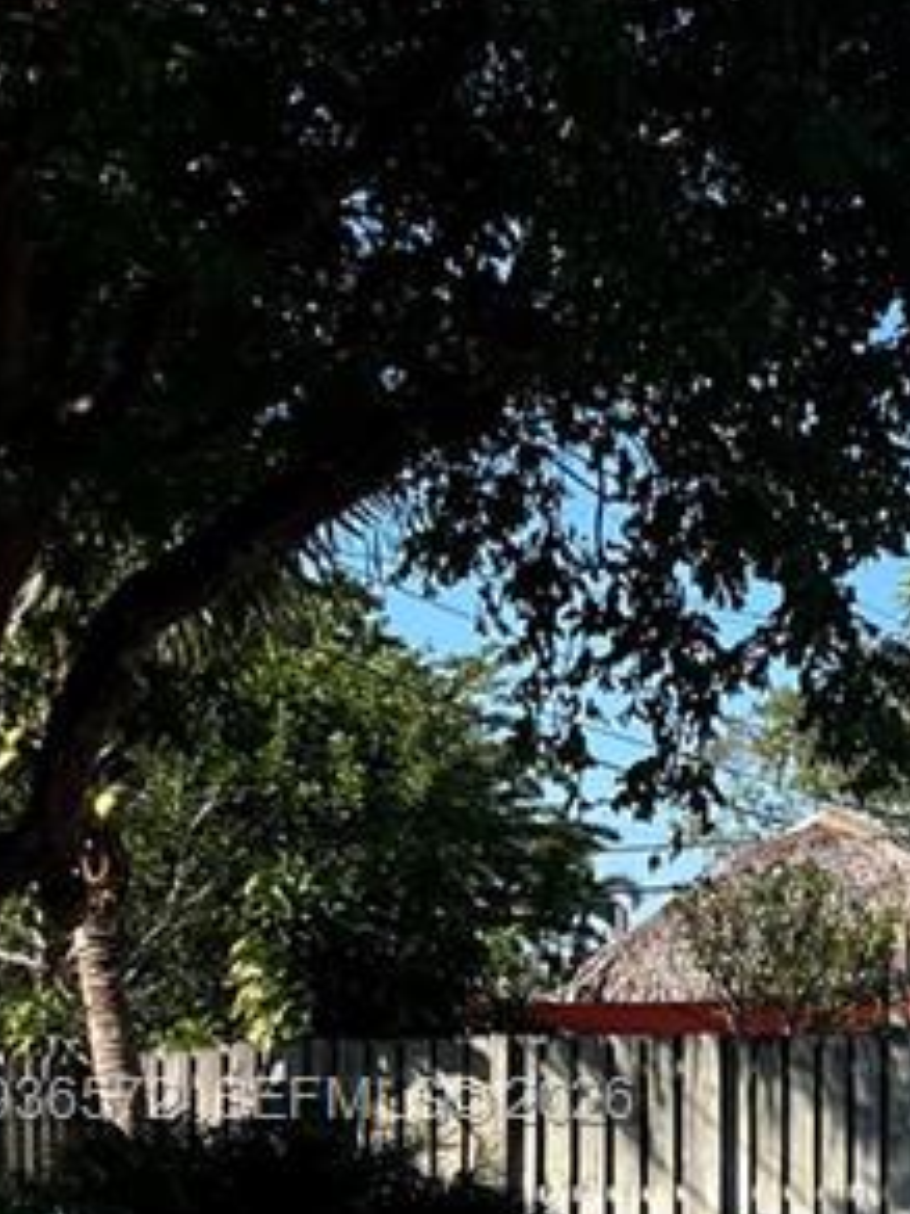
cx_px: 1737
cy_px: 1106
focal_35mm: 107
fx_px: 3750
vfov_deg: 18.1
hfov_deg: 12.4
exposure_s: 1/2463
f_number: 1.6
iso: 50
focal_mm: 5.1
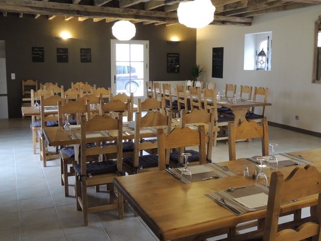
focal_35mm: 36
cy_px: 102
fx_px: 334
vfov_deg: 39.6
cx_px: 179
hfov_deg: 51.2
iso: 400
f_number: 3
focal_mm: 4.3
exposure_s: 1/25
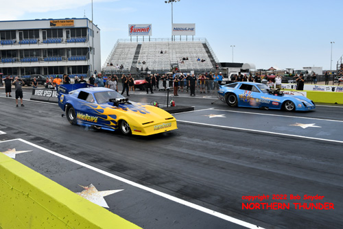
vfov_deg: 41.2
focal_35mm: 32
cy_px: 114
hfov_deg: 58.7
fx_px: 305
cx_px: 172
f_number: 5.6
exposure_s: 1/1000
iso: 160
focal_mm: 16
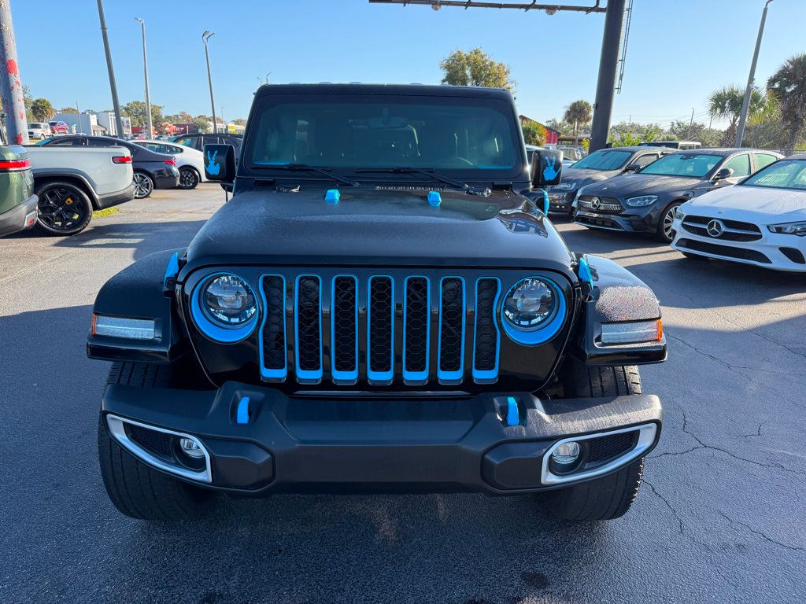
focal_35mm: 24
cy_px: 302
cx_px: 403
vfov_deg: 56.8
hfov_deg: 71.6
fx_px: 559
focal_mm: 6.76
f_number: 1.78
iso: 100
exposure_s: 1/1091
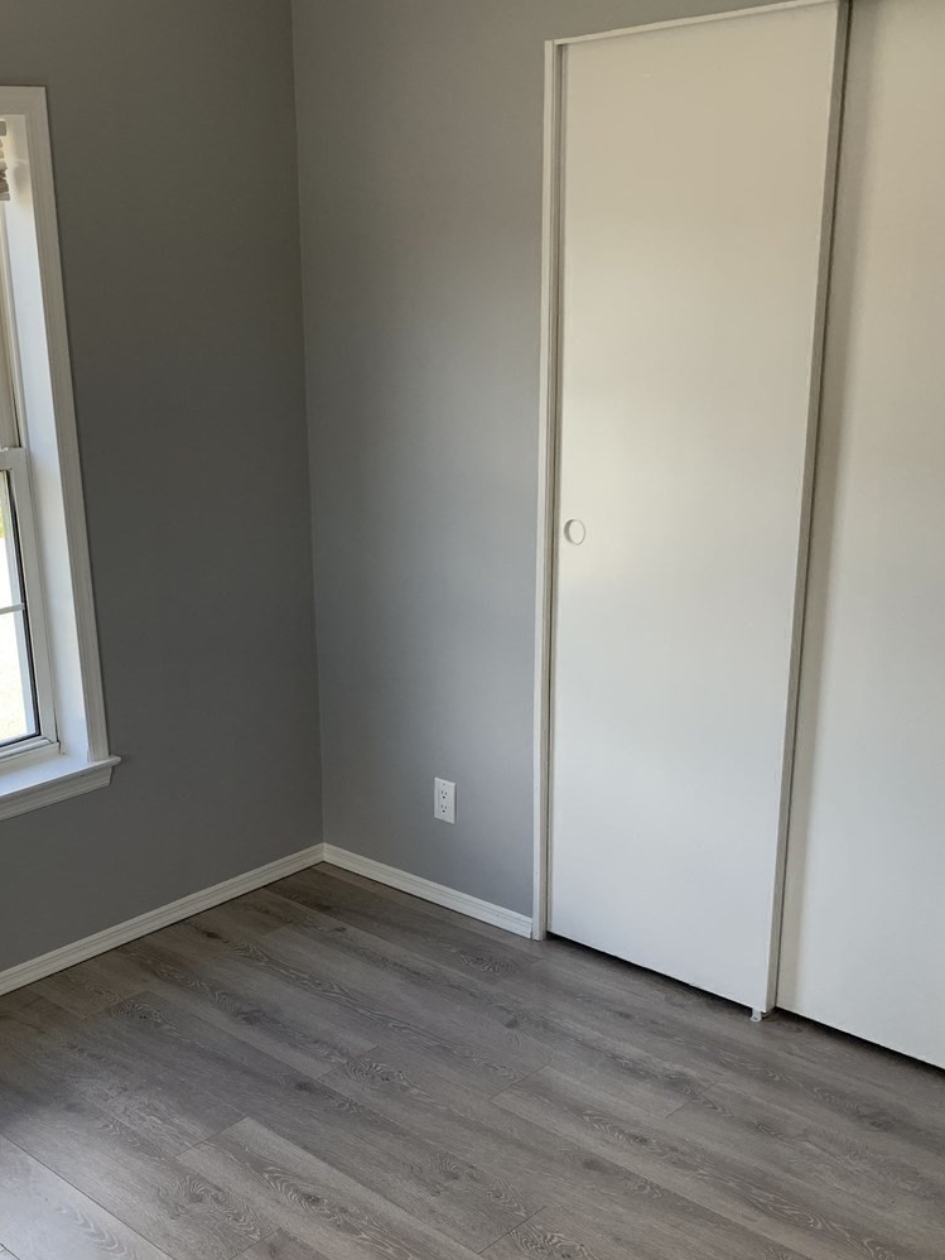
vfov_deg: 46.5
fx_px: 1455
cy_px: 770
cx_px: 280
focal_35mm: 40
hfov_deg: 35.4
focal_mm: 4.25
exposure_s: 1/121
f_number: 1.8
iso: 25
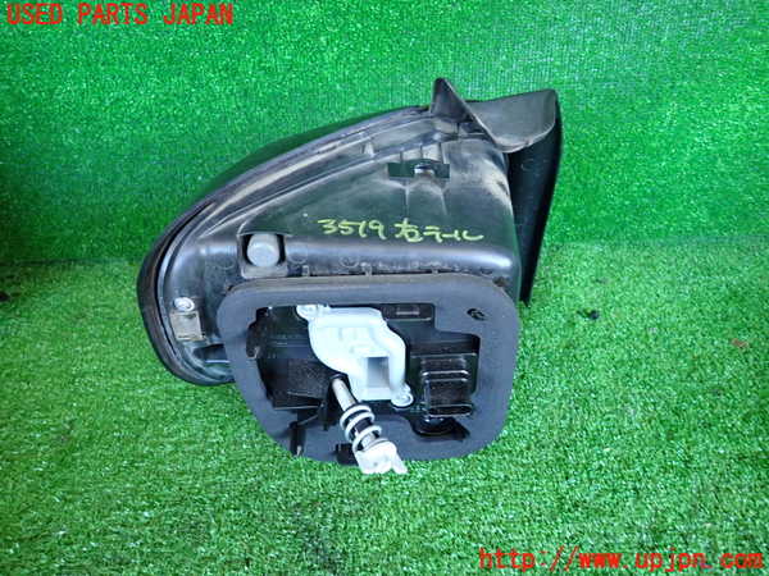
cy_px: 288
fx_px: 555
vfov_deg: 54.9
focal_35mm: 25
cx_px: 384
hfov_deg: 69.4
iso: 320
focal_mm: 4.5
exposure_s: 1/30
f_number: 2
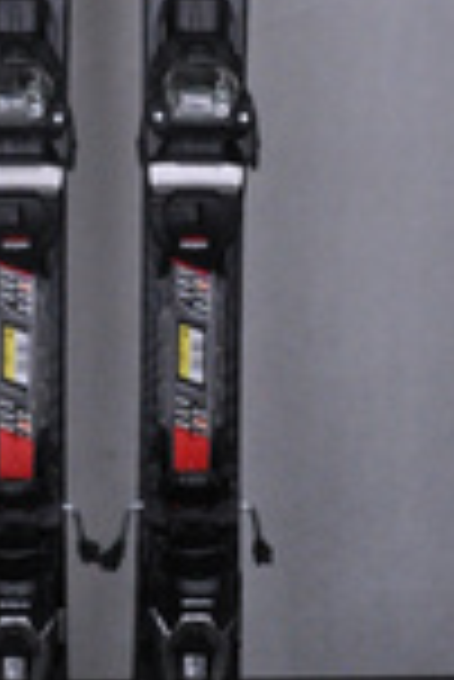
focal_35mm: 111
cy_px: 153
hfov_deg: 12.3
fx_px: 2104
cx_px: 97
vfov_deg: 18.2
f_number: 11
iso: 3200
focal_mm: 25
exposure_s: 1/125
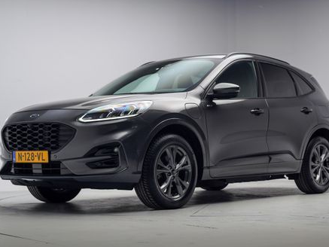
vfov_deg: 26.6
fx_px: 523
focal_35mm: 55
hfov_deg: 34.9
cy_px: 124
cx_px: 169
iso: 100
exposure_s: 1/13
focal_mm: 50
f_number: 4
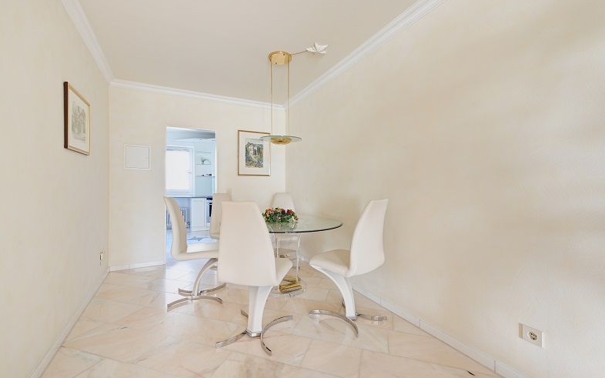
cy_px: 183
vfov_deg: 74.7
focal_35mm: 15
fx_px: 247
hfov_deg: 101.4
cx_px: 294
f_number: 13
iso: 160
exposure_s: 1.6
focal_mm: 14
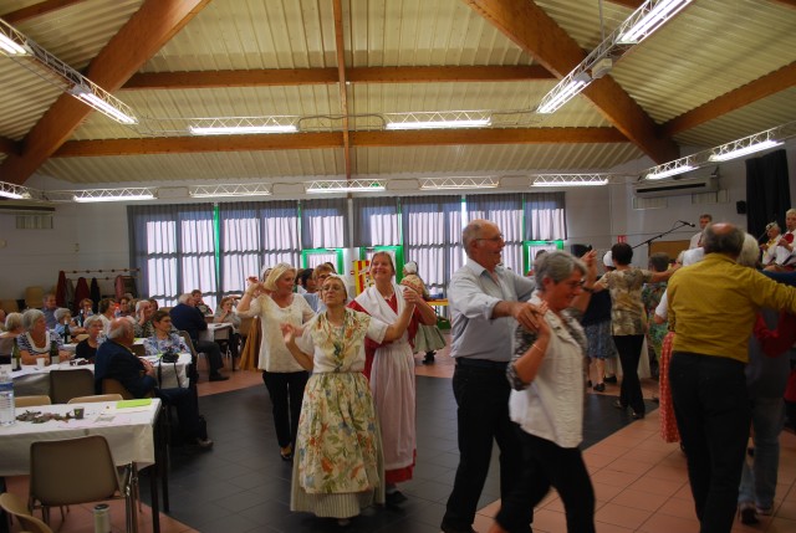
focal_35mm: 27
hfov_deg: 67.3
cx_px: 398
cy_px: 266
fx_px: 598
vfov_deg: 48.1
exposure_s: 1/50
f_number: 3.5
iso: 200
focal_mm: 18
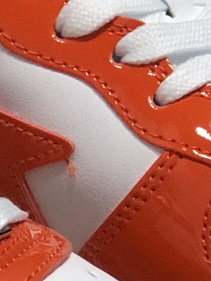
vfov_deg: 5.3
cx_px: -132
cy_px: 132
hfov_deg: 3.9
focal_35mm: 377
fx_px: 3066
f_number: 2.8
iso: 80
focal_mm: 6.6
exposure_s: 1/30
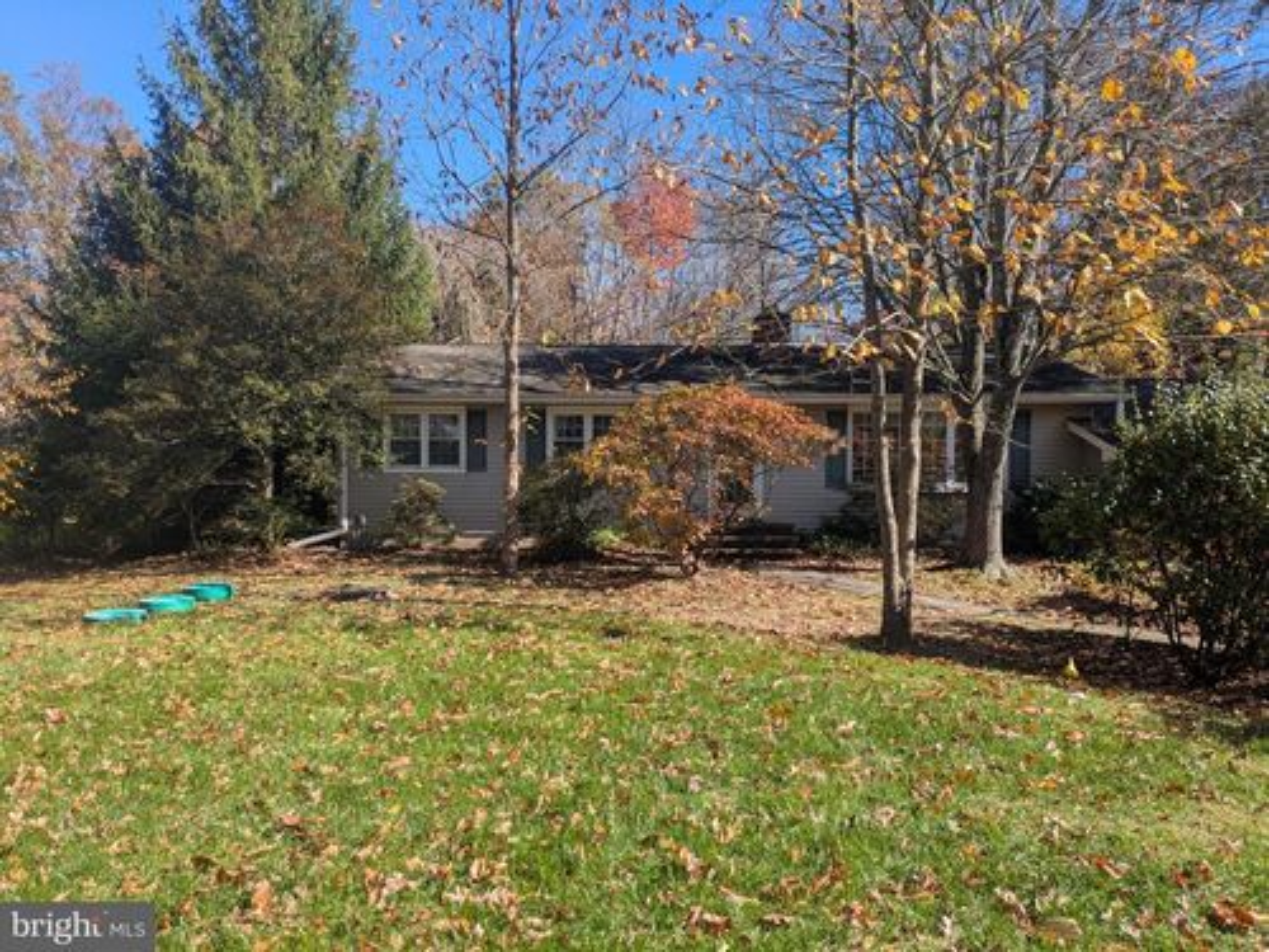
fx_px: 916
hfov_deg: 69.4
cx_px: 634
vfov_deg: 54.9
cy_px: 476
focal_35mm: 25
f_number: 1.89
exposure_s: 1/690
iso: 45
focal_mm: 5.43
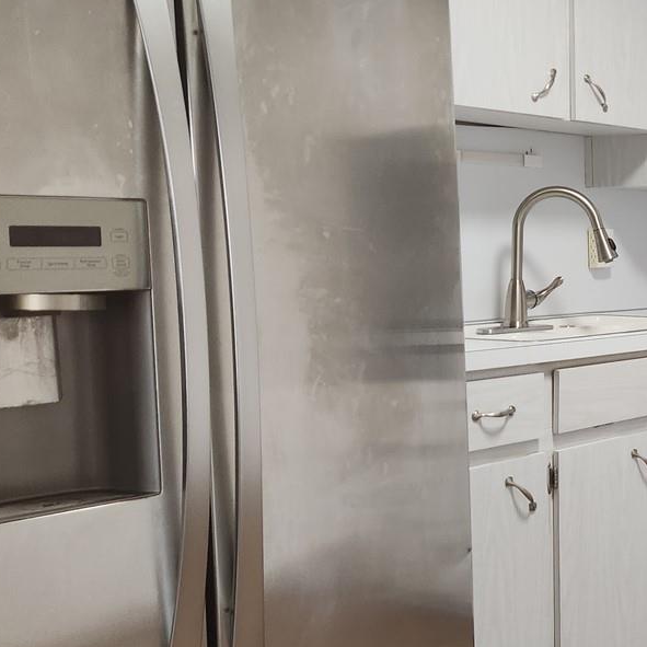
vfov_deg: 31.1
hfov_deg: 26.9
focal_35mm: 55
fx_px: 1163
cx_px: 807
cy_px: 315
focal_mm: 5.4
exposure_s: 1/120
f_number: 1.8
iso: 250
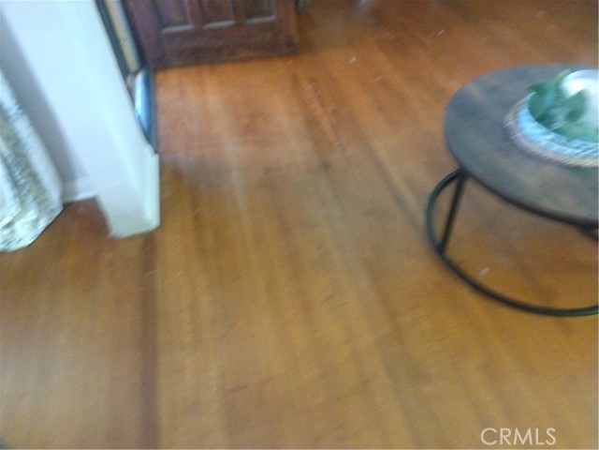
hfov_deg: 81.7
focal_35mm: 20
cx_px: 300
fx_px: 346
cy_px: 225
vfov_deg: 66.0
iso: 1088
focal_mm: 3.54
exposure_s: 1/17
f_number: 2
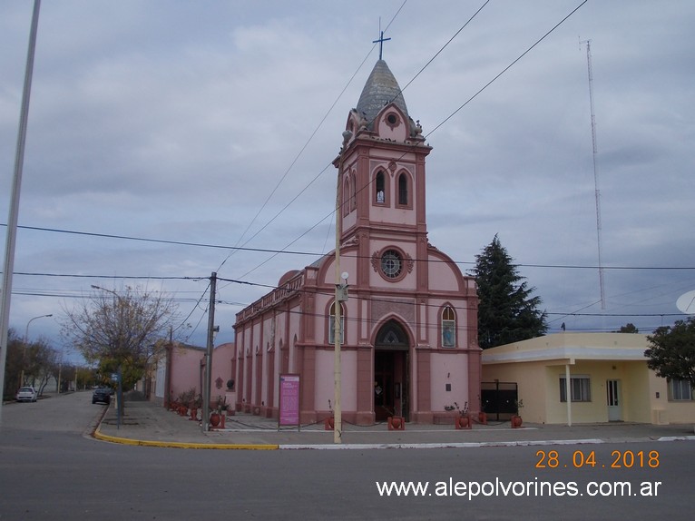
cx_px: 348
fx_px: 763
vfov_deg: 37.7
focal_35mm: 38
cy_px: 260
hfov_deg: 49.0
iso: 80
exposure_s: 1/500
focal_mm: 5.3
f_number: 6.2
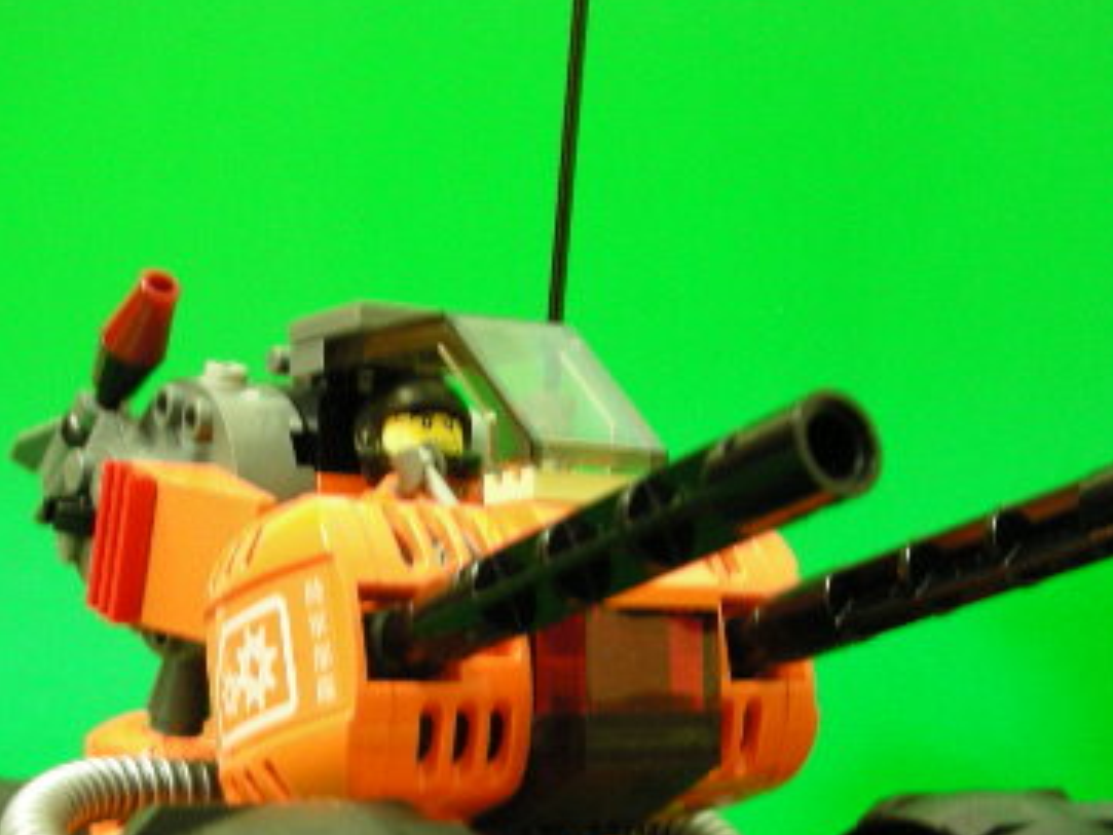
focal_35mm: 62
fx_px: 1994
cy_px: 672
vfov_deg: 23.3
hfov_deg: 31.2
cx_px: 512
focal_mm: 5.8
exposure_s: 1/2.4
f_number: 3
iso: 200
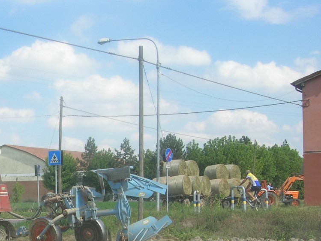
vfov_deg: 20.3
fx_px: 659
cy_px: 220
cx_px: 36
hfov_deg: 26.5
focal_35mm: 71
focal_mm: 7.8
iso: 64
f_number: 4.8
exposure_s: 1/451
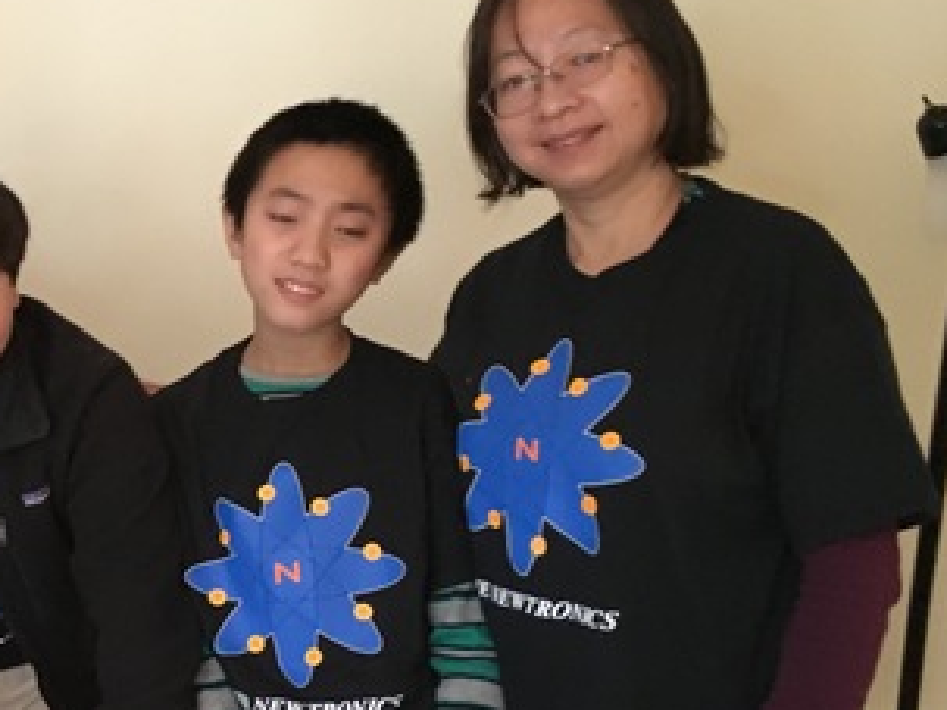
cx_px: -125
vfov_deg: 21.3
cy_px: 397
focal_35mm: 69
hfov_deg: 25.8
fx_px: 1887
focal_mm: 4.15
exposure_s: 1/15
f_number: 2.2
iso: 400
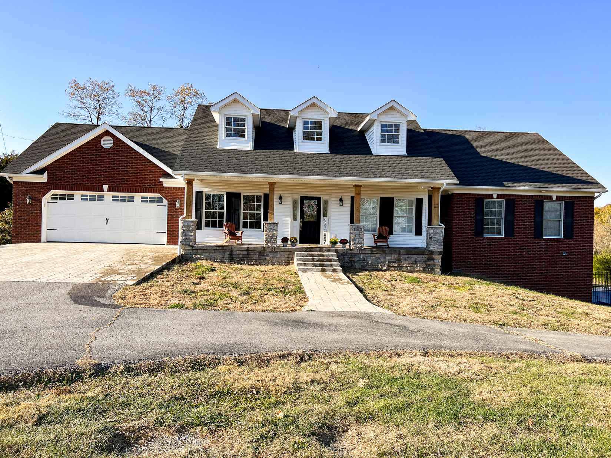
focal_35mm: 26
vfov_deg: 53.1
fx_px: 459
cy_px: 229
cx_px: 306
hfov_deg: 67.3
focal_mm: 5.7
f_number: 1.5
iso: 50
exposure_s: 1/2000
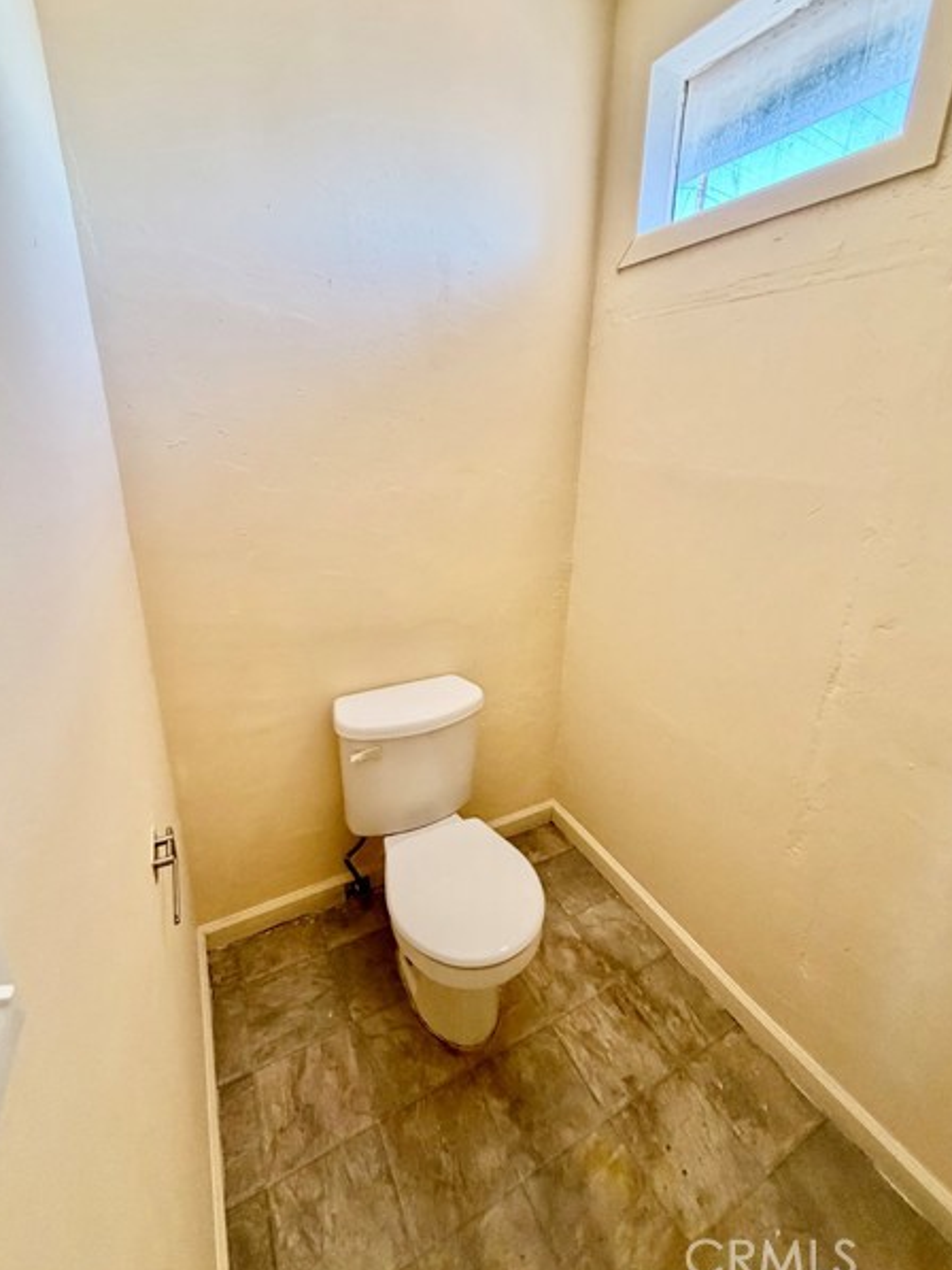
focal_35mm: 15
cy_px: 608
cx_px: 484
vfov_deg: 98.1
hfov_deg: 81.8
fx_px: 550
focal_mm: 2.22
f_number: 2.2
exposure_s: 1/83
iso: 320
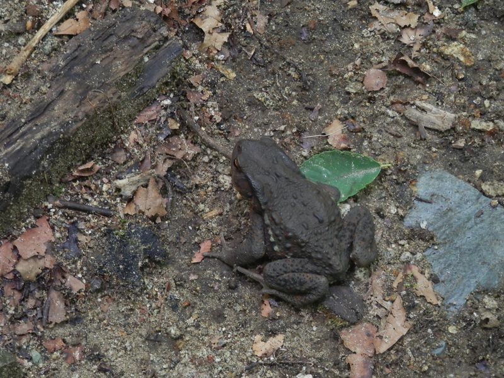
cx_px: 252
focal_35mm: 116
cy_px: 189
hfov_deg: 17.0
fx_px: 1689
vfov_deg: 12.8
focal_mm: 20.9
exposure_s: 1/13
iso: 200
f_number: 5.2
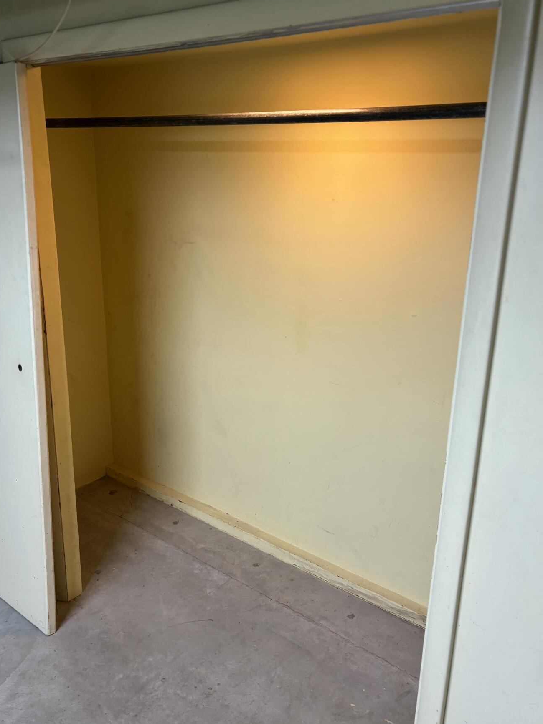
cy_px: 365
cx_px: 274
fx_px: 627
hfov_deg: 46.8
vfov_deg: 60.0
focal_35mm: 30
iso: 100
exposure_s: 1/60
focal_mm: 5.96
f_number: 1.6
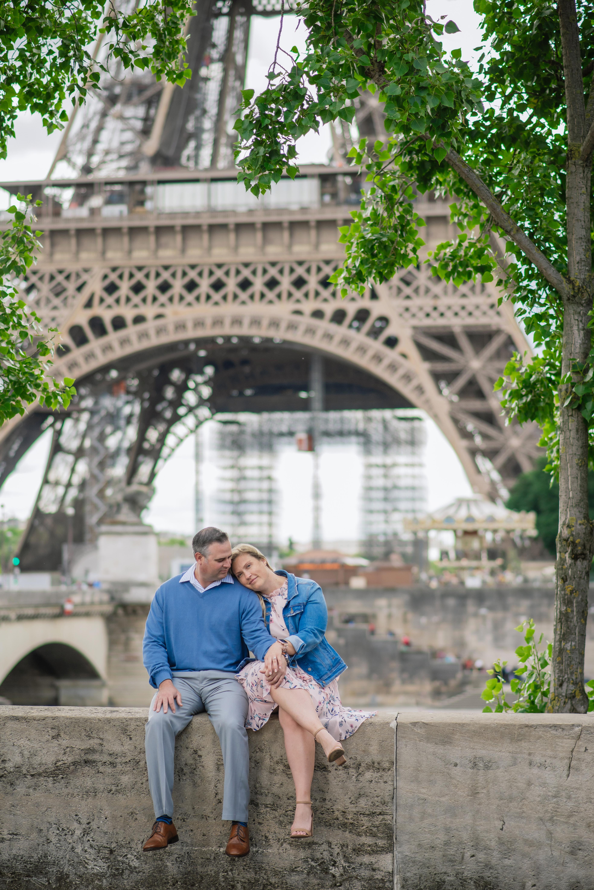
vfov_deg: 23.9
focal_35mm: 85
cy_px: 445
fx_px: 2102
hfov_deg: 16.1
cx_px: 297
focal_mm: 85
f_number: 2.2
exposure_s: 1/2000
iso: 320
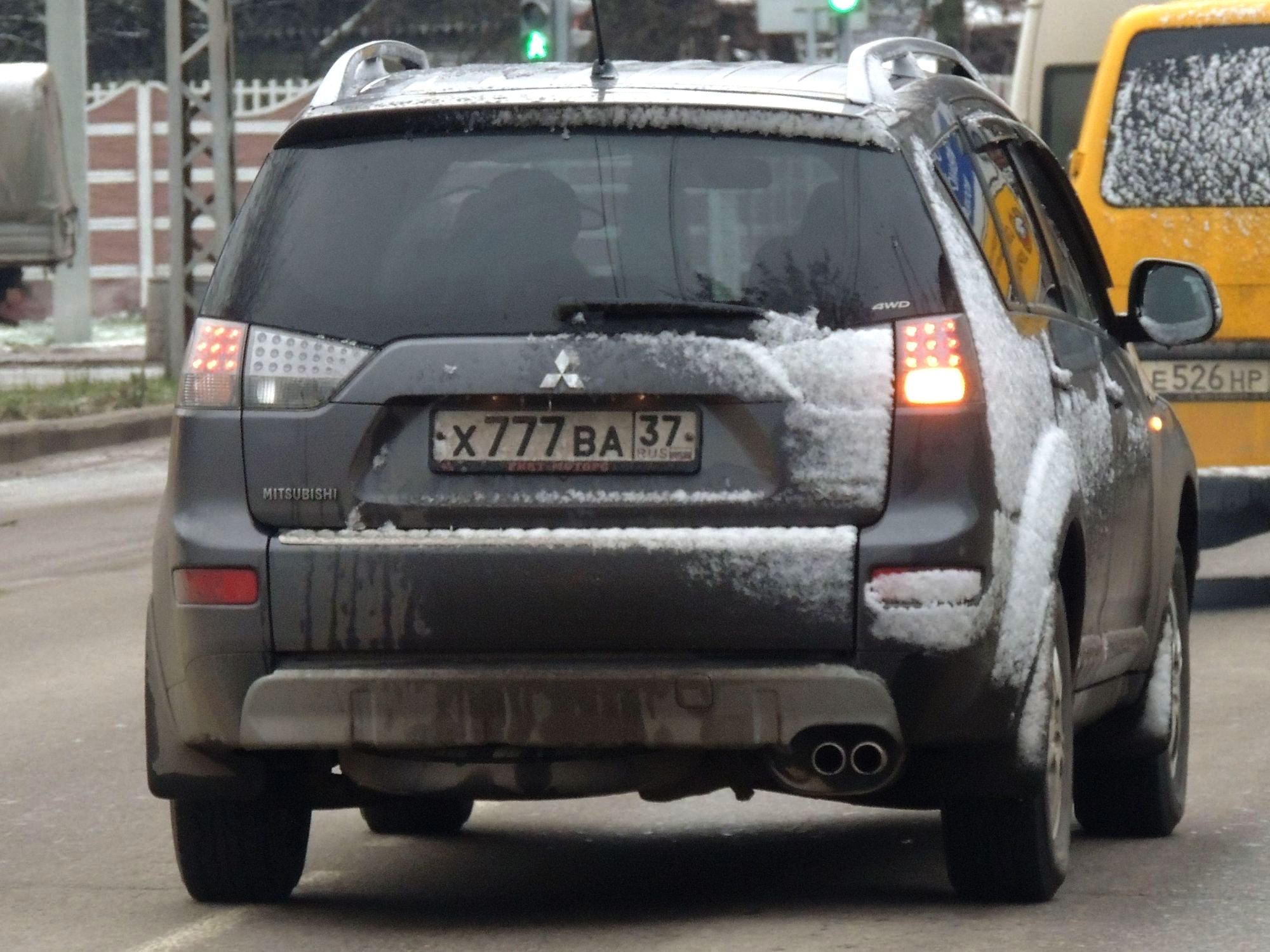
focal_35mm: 300
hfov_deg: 6.6
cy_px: 476
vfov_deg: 5.0
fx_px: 11006
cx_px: 635
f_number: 4.8
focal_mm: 53.5
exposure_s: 1/320
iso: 800
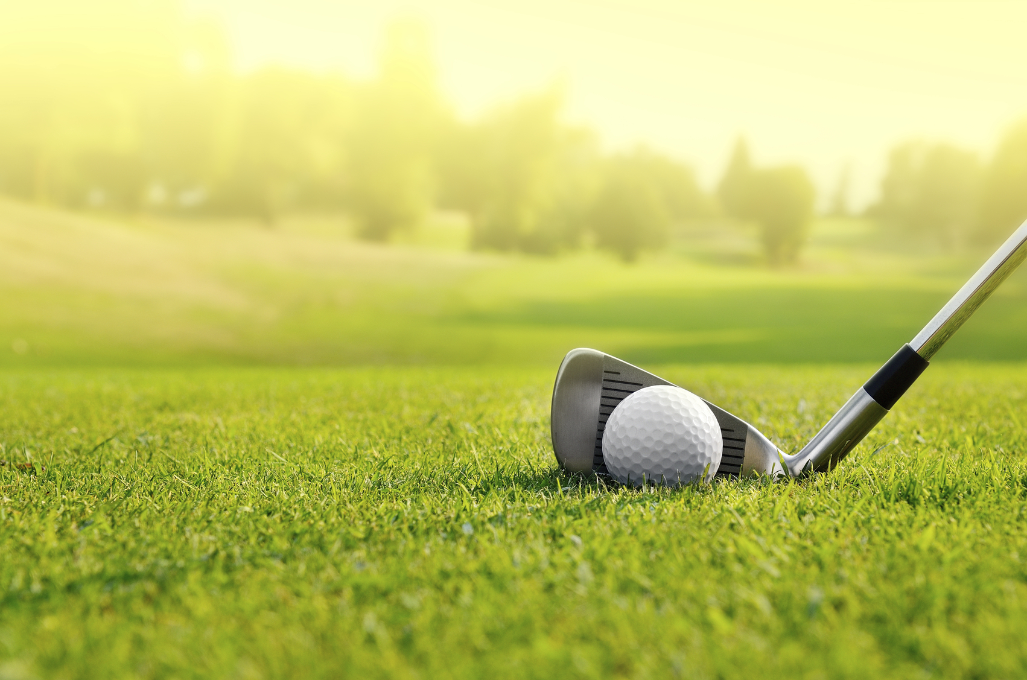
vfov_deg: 23.7
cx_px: 514
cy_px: 340
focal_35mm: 57
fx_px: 1623
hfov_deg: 35.1
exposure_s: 1/200
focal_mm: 38
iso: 100
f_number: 7.1
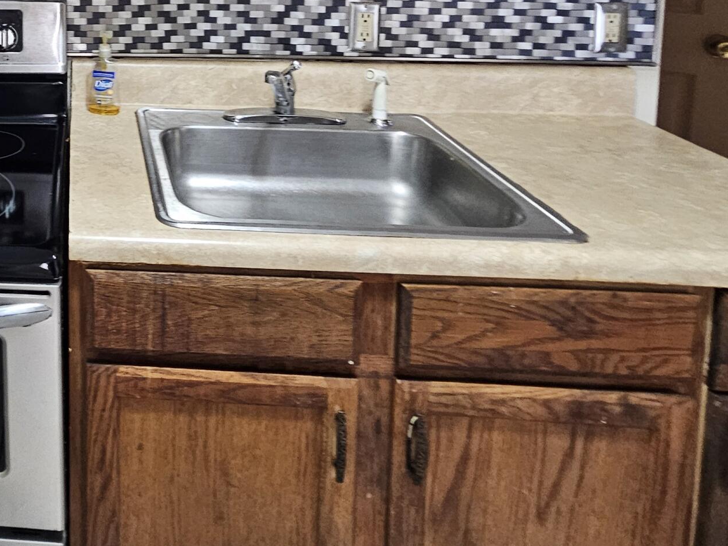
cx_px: 13
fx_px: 652
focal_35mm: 31
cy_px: -75
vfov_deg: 37.1
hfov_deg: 48.8
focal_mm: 2.2
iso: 320
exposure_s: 1/30
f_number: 2.2
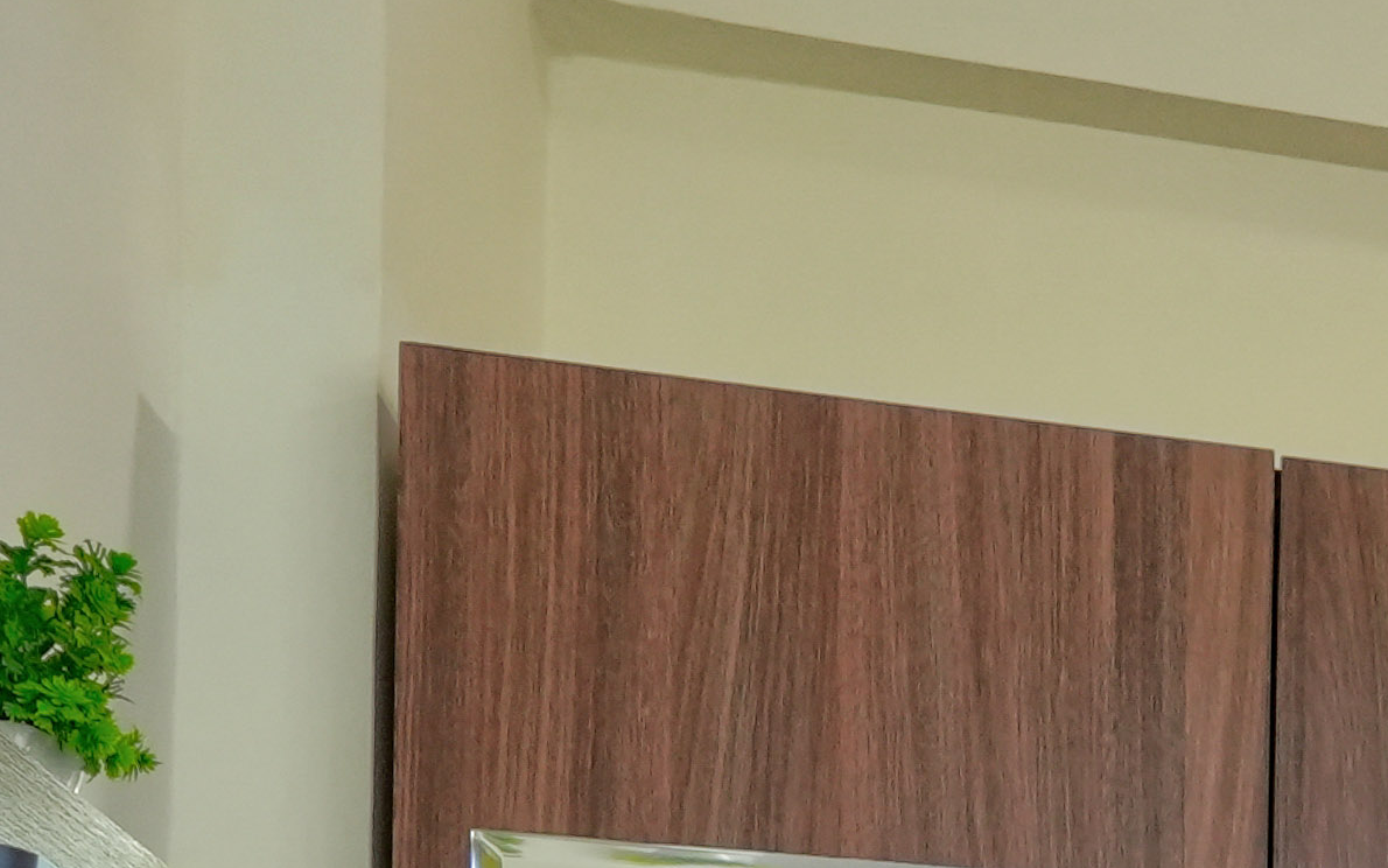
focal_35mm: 96
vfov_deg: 12.3
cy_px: 1654
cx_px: 3153
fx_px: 3632
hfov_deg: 15.0
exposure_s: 1/100
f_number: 6.3
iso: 1600
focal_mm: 16
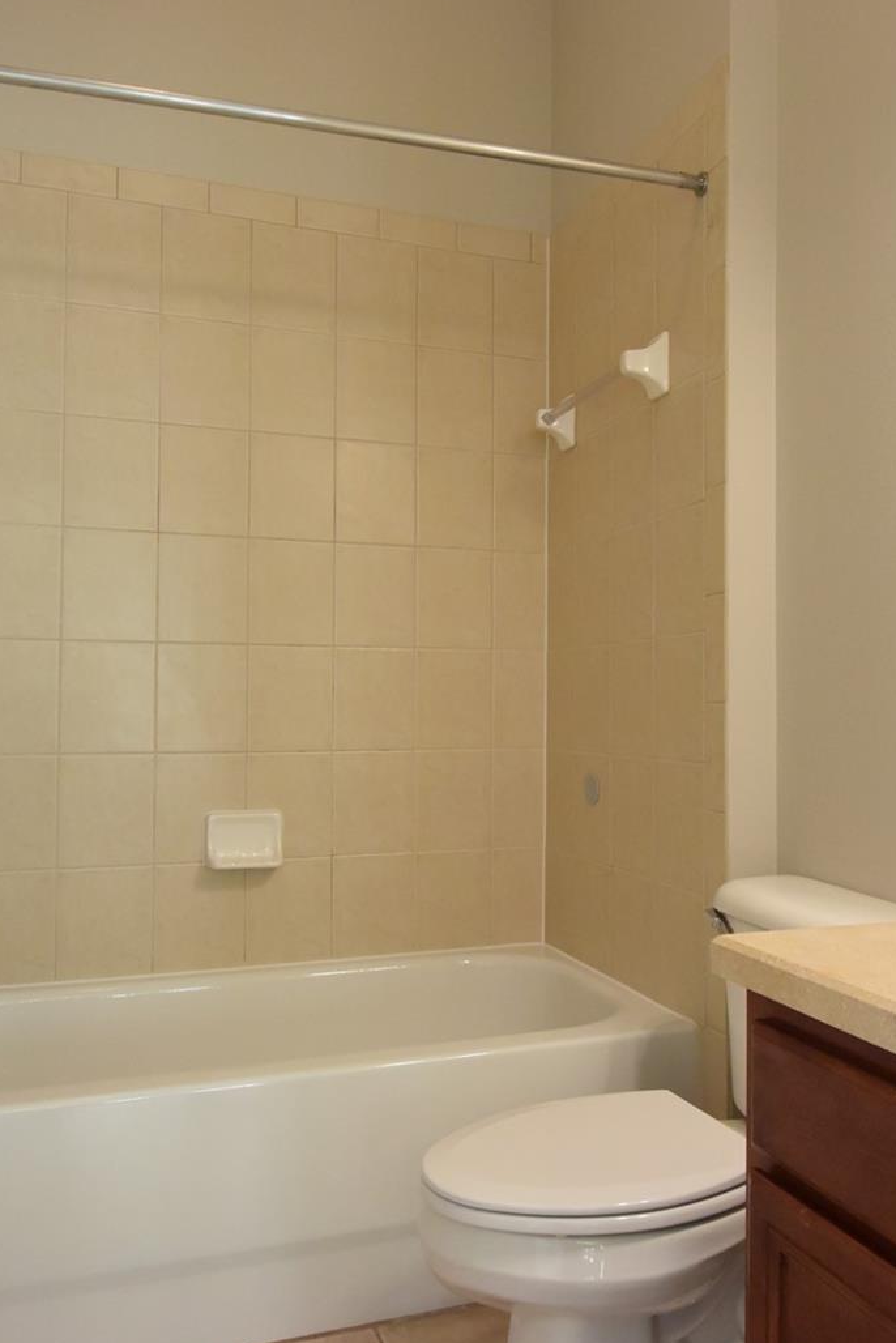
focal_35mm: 28
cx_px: 494
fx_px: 1045
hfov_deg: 46.4
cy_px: 675
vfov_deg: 65.5
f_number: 3.5
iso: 900
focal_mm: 6.7
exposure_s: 1/60
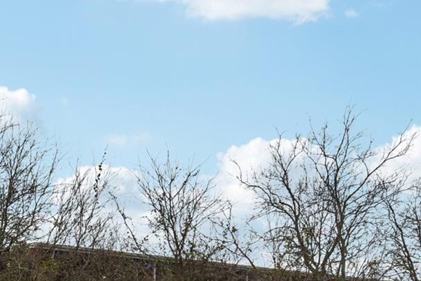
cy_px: 364
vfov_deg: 24.9
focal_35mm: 47
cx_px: 128
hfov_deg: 41.2
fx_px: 550
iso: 400
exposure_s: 1/1250
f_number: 8
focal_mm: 14
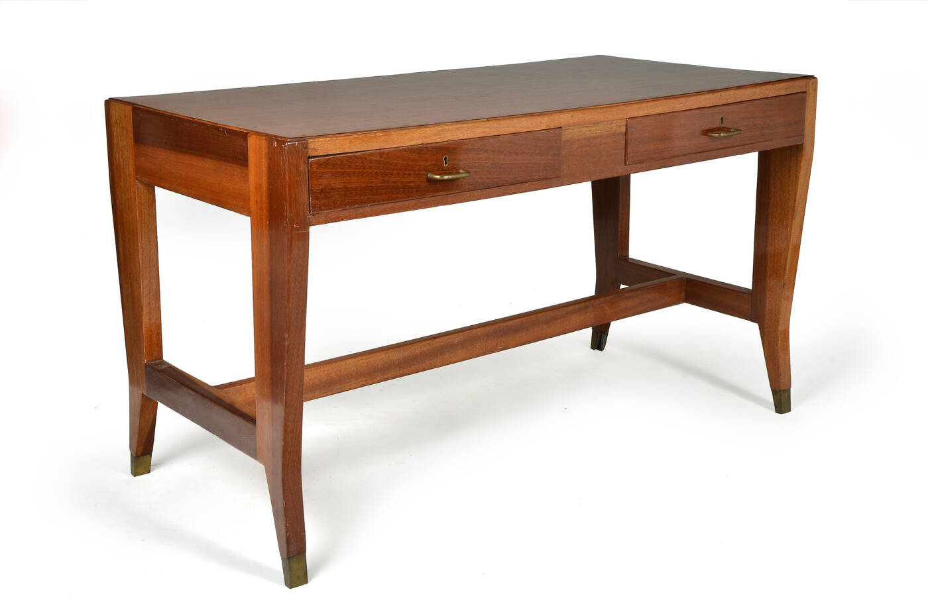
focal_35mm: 51
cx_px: 464
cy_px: 307
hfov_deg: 39.0
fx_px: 1312
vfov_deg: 26.4
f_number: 18
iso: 250
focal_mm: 34
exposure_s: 1/160
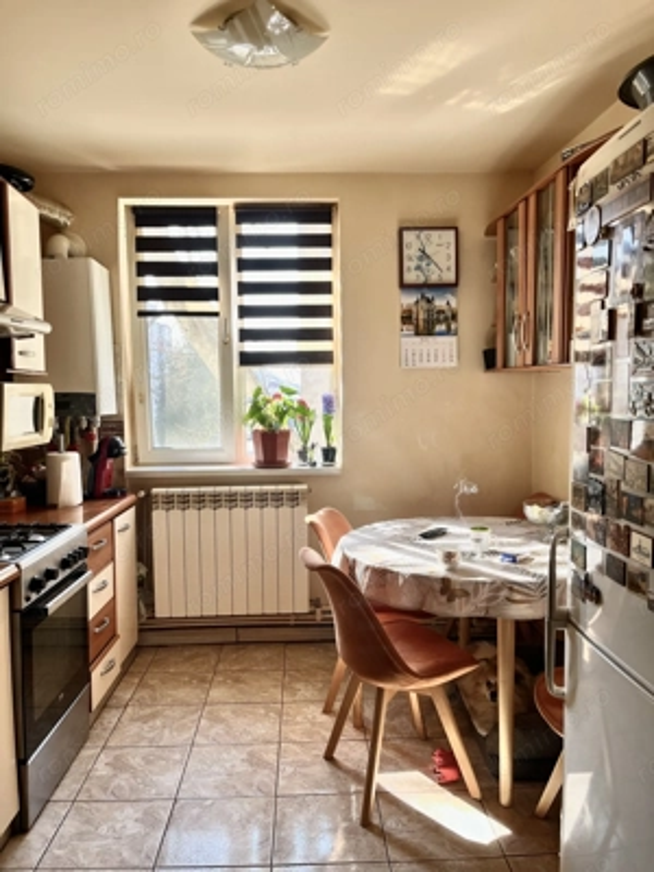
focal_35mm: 26
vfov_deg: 67.3
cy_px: 436
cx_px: 327
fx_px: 655
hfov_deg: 53.1
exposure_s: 1/122
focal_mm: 5.1
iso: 50
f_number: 1.6
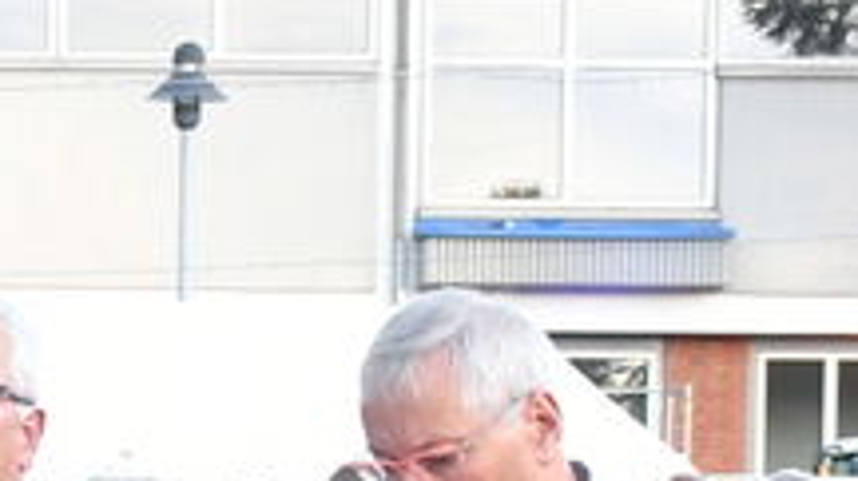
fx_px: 5159
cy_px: 938
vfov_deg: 5.2
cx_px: -675
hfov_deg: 9.1
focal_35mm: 227
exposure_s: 1/100
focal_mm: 26
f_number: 5
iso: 800
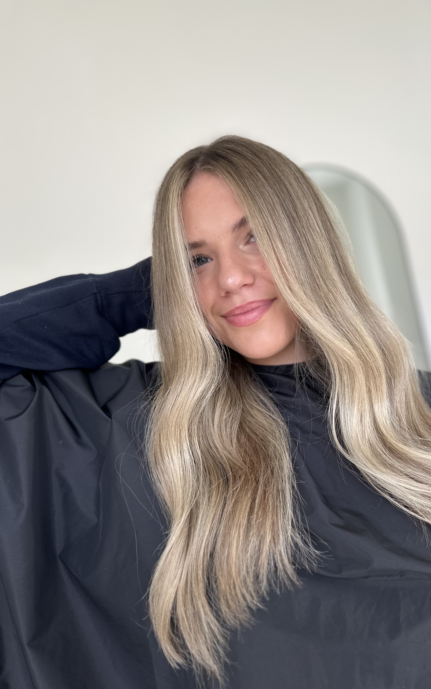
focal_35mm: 26
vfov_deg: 70.4
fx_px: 489
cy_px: 347
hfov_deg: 47.4
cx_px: 256
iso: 64
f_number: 1.78
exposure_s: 1/198
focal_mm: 6.86
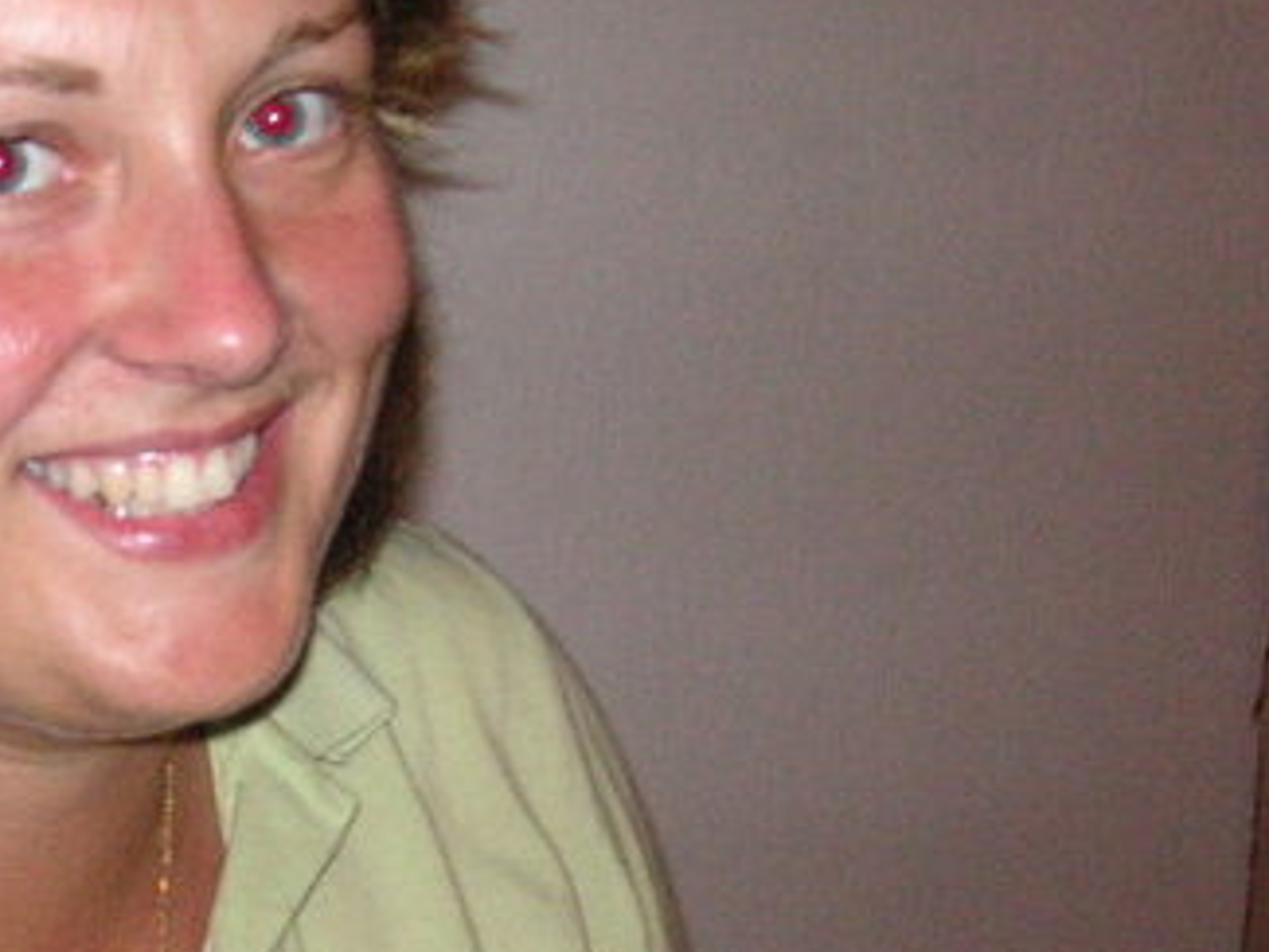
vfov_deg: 16.2
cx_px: -35
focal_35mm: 91
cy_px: 496
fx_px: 3337
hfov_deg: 20.7
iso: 160
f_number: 2.8
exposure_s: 1/45
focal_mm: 6.1
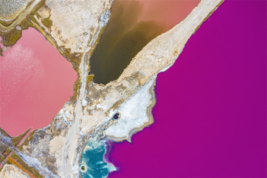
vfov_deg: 46.3
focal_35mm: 28
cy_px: 89
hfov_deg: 65.5
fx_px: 207
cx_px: 134
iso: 100
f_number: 5.6
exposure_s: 1/160
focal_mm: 10.26
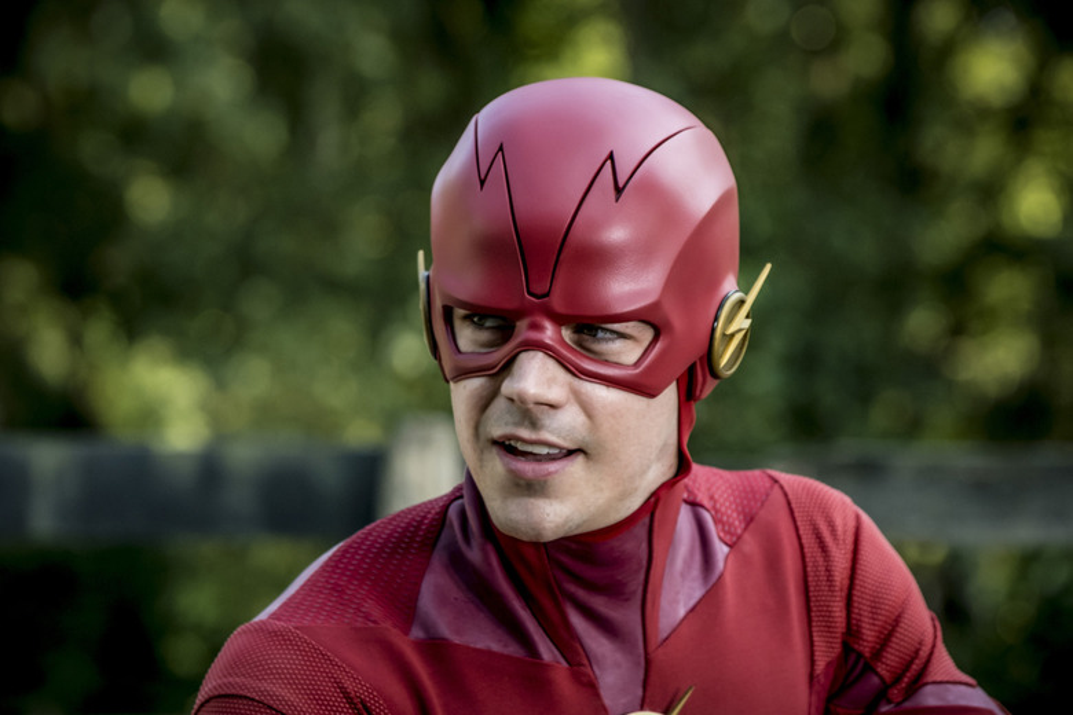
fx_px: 6259
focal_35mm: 210
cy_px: 358
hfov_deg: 9.8
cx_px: 536
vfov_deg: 6.5
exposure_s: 1/400
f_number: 5
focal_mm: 140
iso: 1000
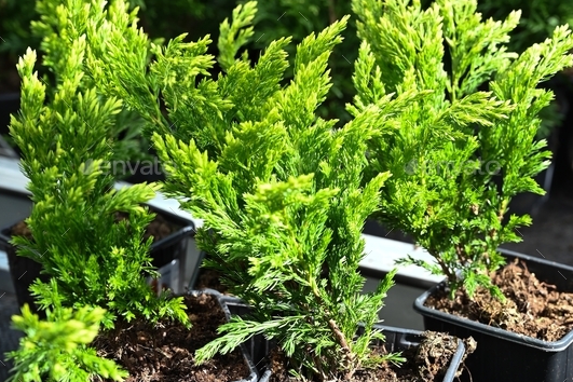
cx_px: 287
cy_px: 159
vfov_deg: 16.1
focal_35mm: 85
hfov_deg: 23.9
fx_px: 1353
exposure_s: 1/250
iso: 400
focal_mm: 51
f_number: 5
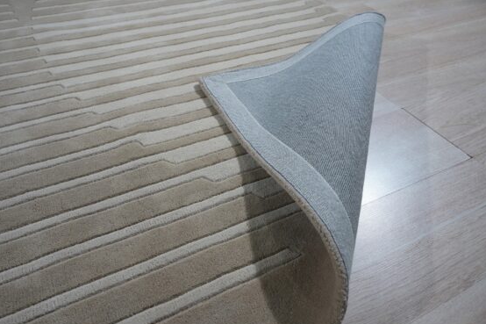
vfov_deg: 49.5
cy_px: 175
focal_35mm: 26
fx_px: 351
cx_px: 233
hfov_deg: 69.4
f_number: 6.3
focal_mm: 24
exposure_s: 1/160
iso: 640
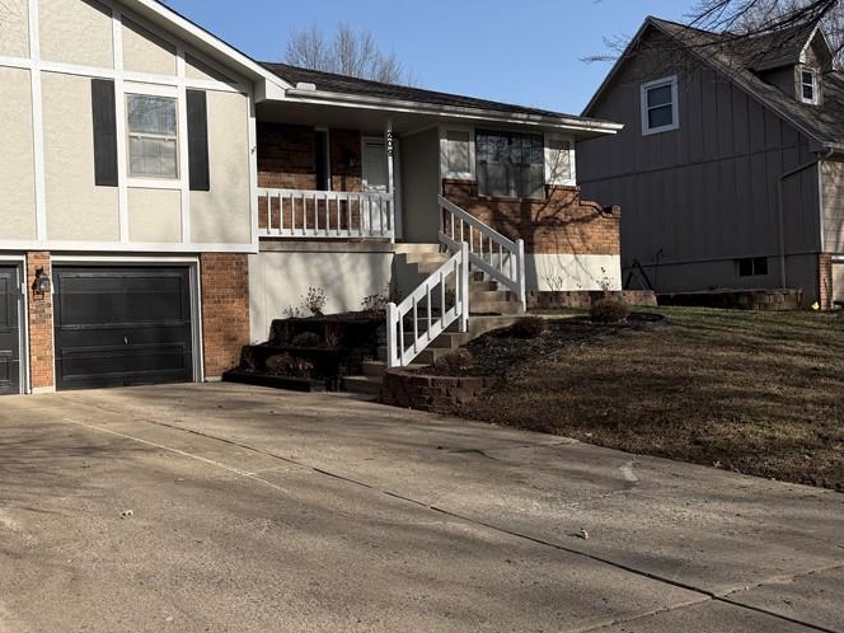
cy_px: 305
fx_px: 902
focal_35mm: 37
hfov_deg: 48.5
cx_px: 225
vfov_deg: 38.7
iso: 80
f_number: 1.78
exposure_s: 1/5714
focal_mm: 6.76
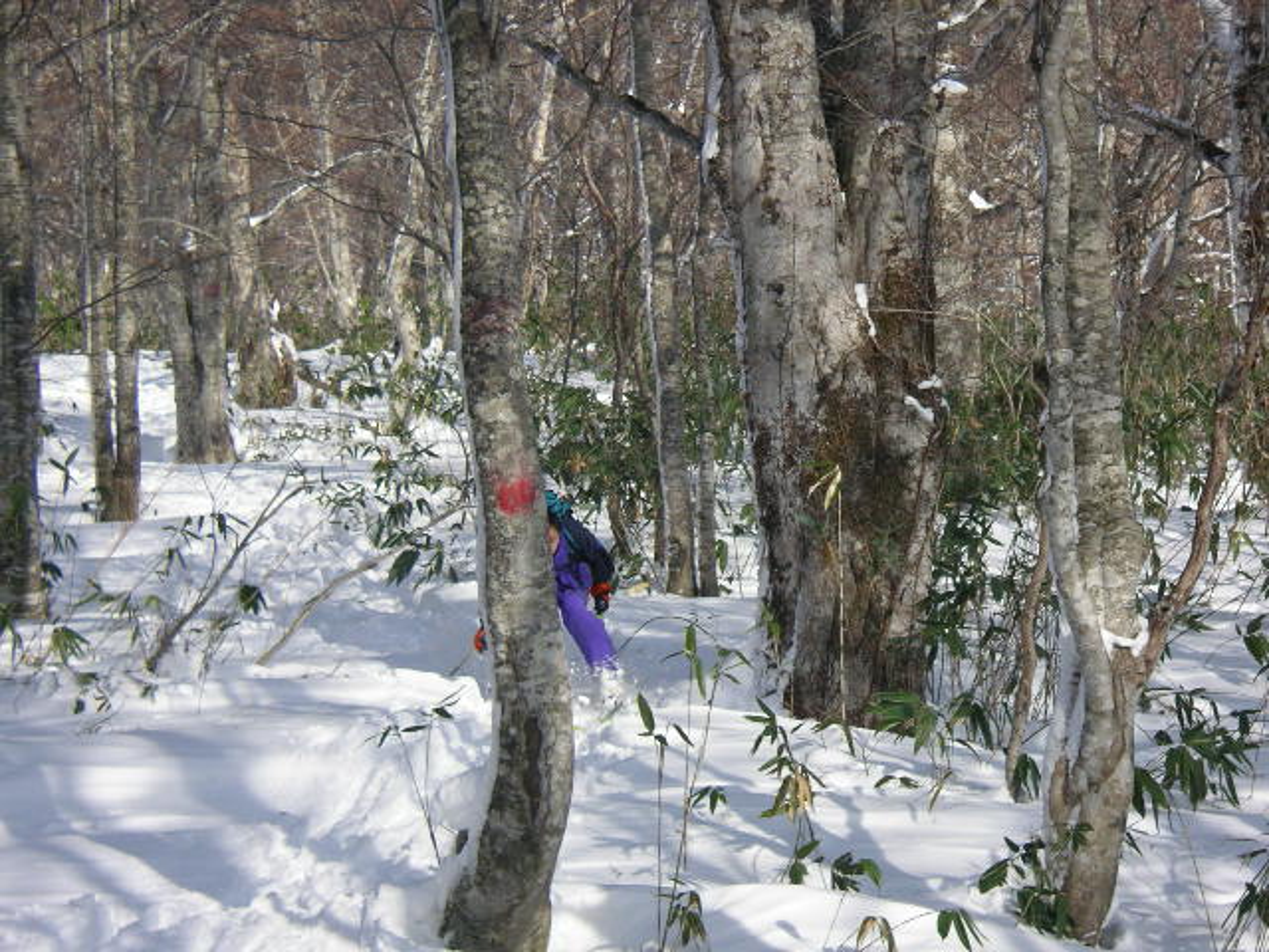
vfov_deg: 14.2
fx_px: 3813
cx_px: 634
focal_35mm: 104
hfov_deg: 18.9
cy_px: 476
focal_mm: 16
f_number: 3.9
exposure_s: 1/640
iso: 64
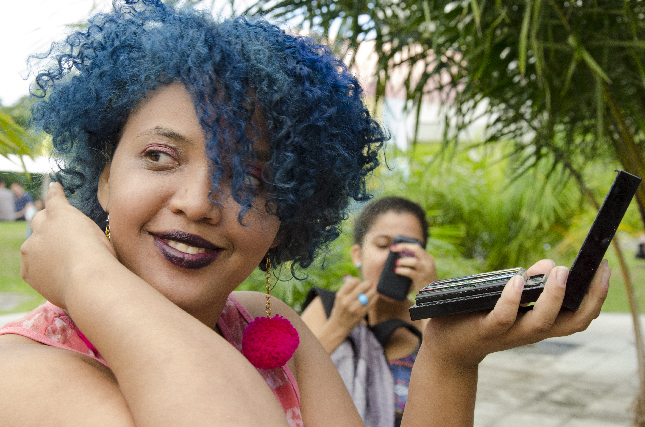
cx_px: 322
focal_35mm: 68
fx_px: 1207
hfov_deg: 29.9
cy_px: 214
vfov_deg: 20.1
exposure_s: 1/125
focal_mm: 45
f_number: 7.1
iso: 1250
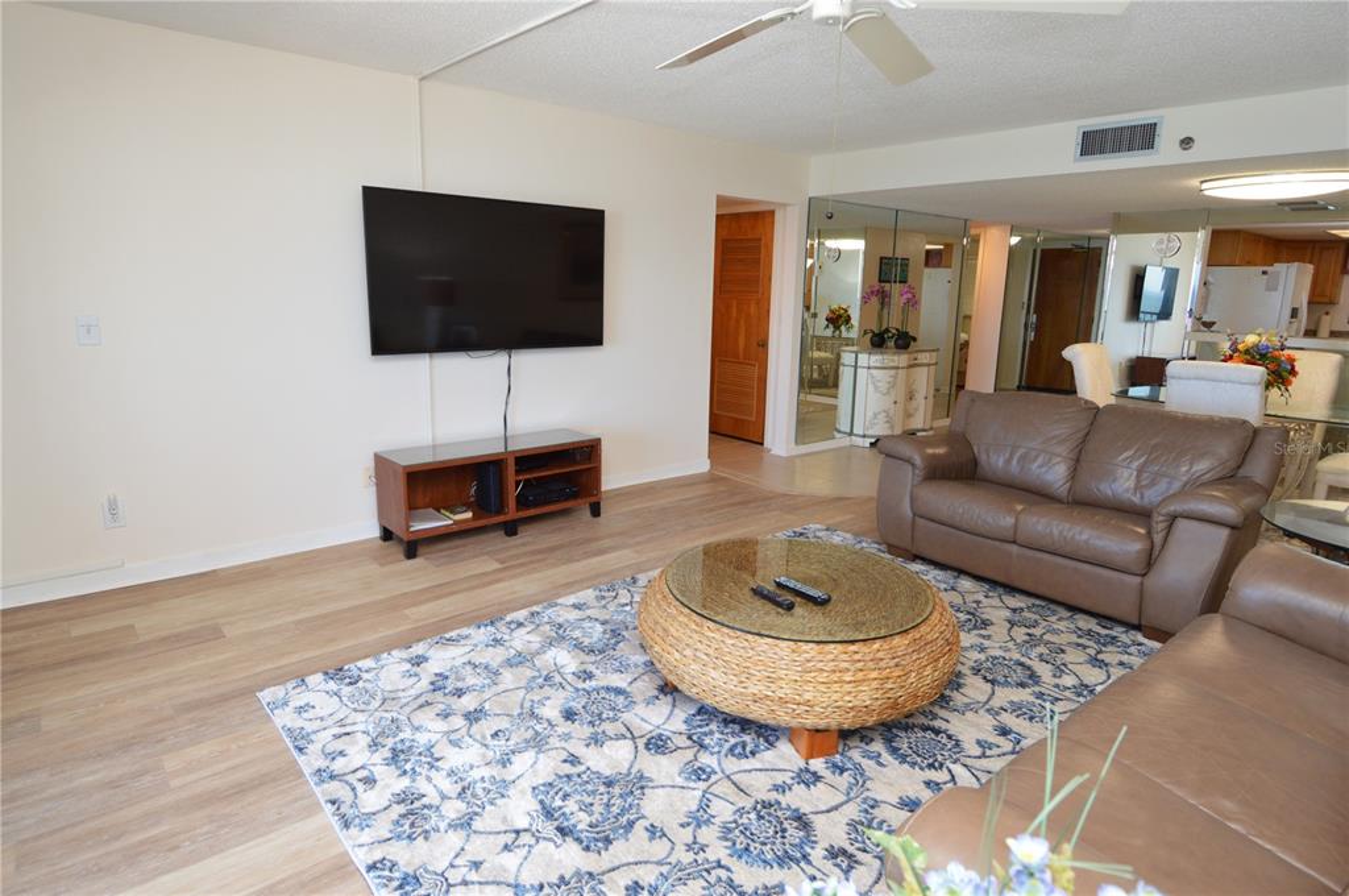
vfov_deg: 67.2
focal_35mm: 18
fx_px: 674
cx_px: 674
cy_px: 448
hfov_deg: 90.1
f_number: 4
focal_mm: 12
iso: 400
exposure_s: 1/60
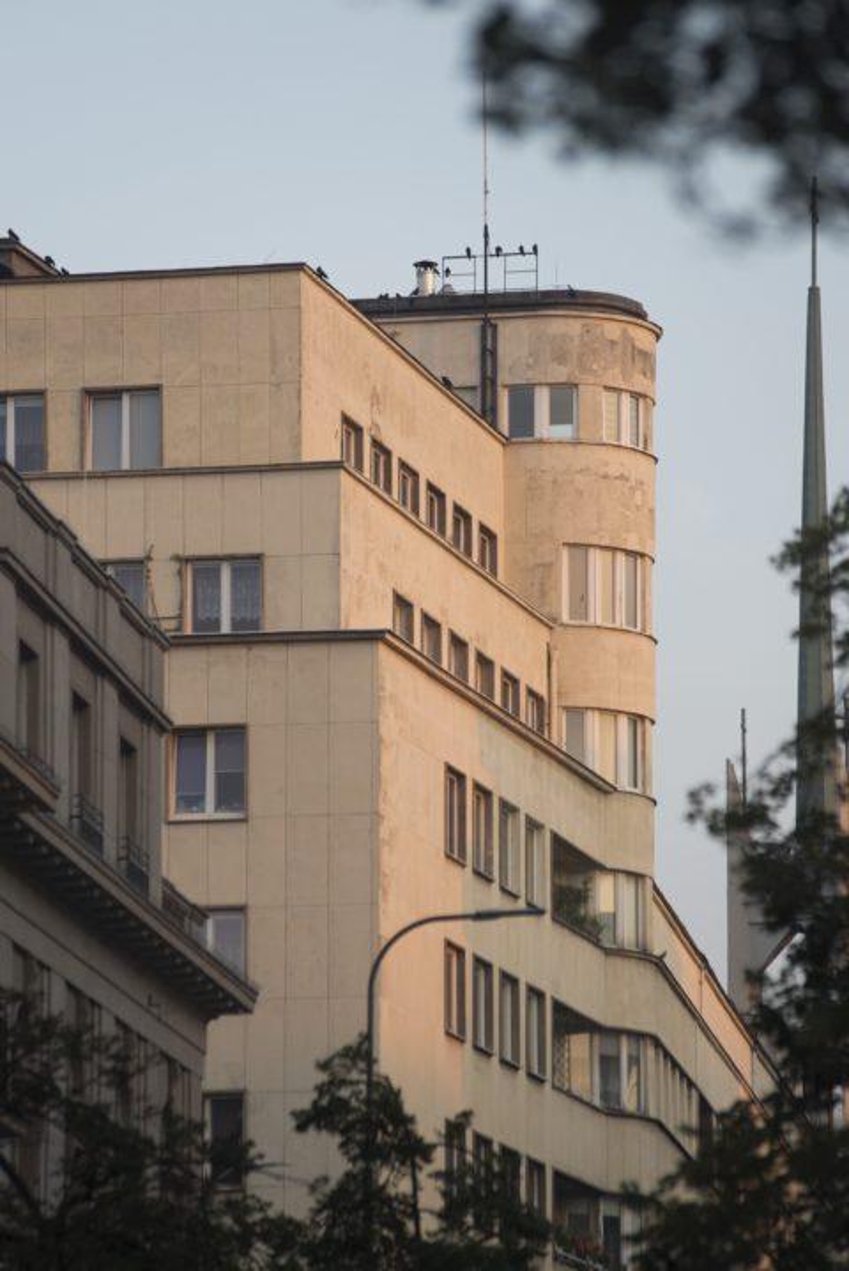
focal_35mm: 200
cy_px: 636
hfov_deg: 6.9
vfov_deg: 10.3
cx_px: 424
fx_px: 7068
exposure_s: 1/640
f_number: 4
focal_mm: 200
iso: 400
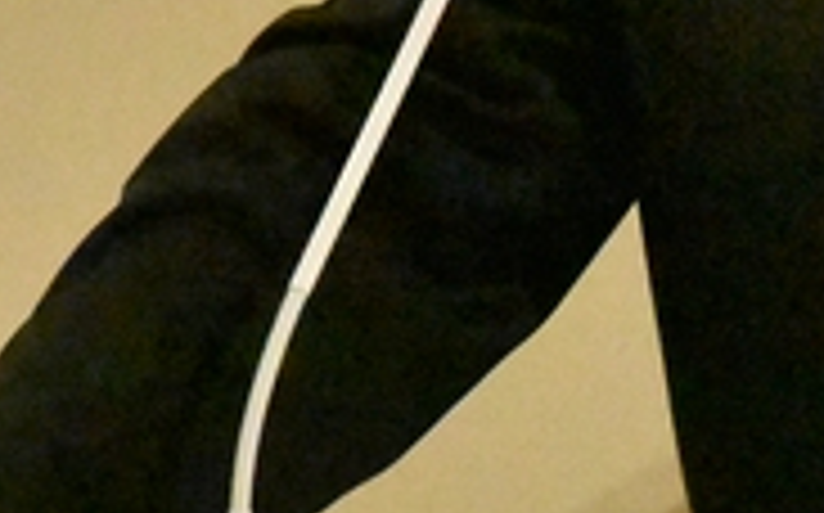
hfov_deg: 3.1
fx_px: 15189
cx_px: 919
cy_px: -189
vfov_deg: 1.9
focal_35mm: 677
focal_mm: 90
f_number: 8
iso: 25600
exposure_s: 1/1000
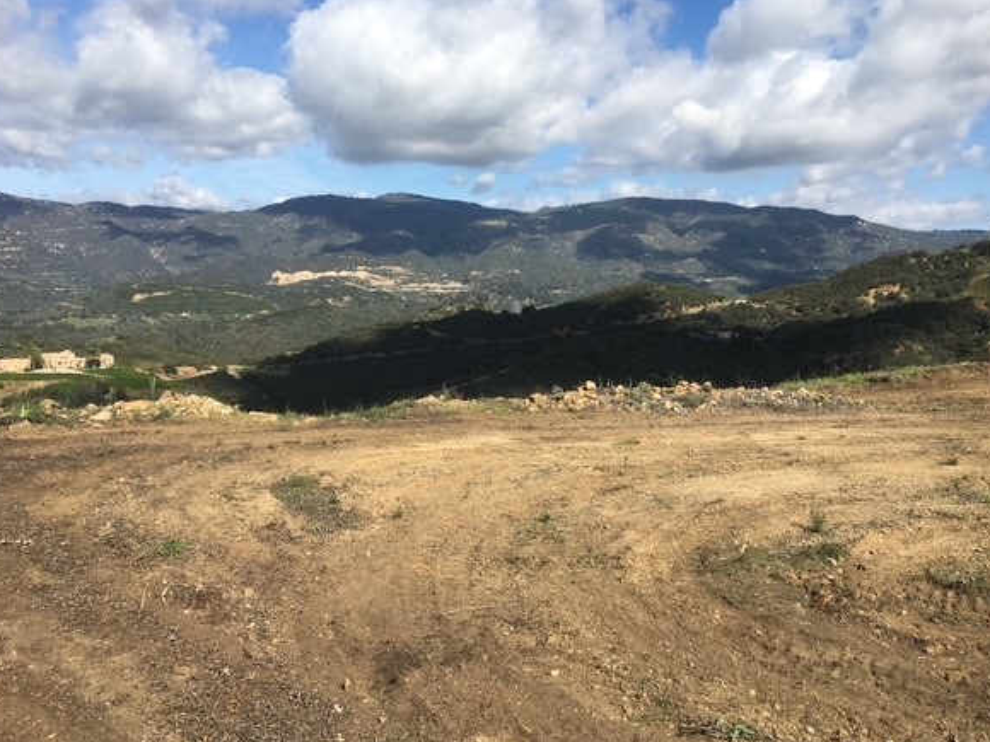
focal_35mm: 32
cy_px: 379
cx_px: 522
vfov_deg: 44.2
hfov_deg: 56.8
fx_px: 915
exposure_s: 1/1972
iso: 25
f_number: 2.2
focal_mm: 4.15
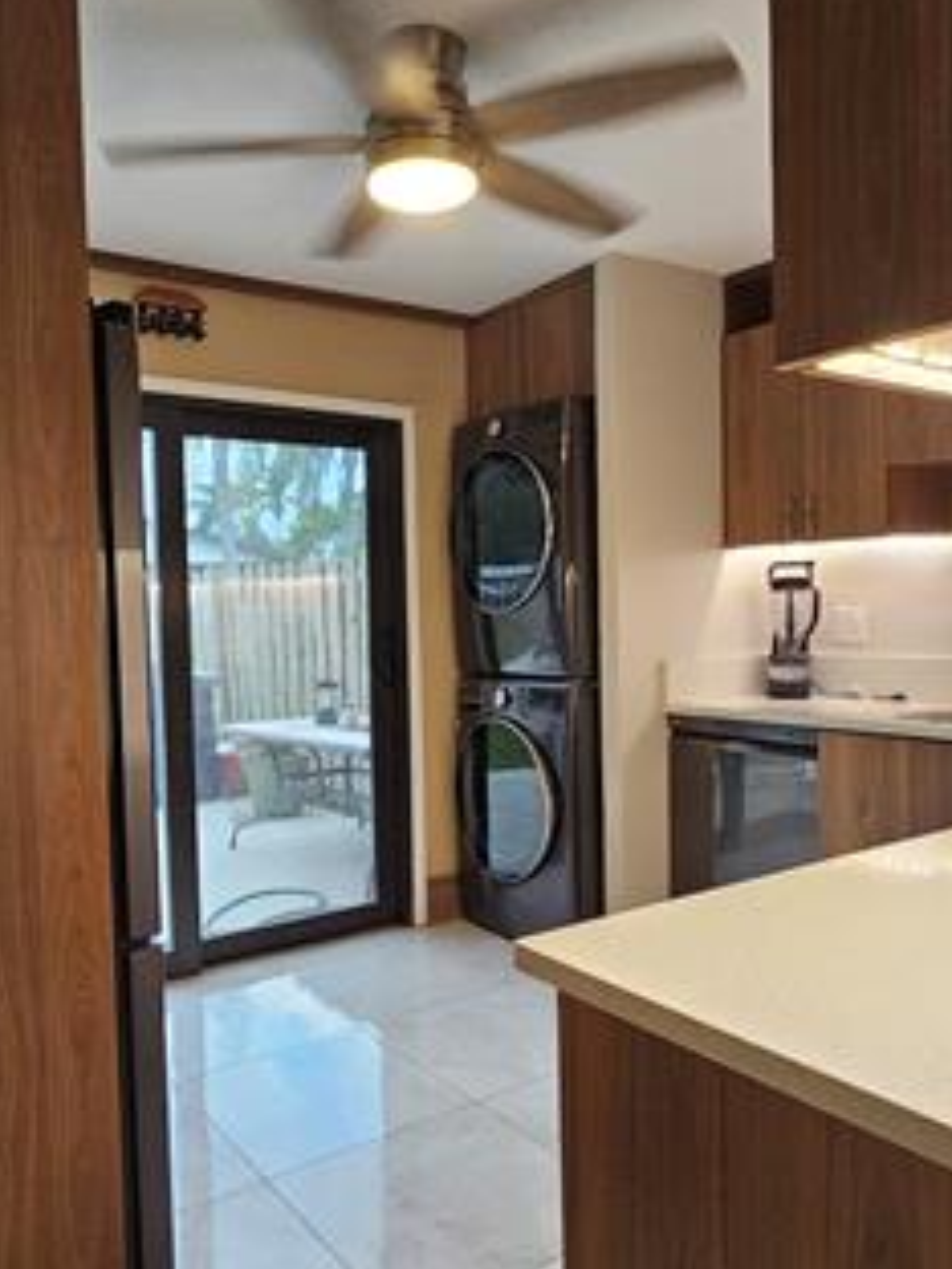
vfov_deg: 69.3
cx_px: 439
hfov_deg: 54.8
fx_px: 917
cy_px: 671
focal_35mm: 25
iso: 320
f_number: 2.2
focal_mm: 2.2
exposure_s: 1/38
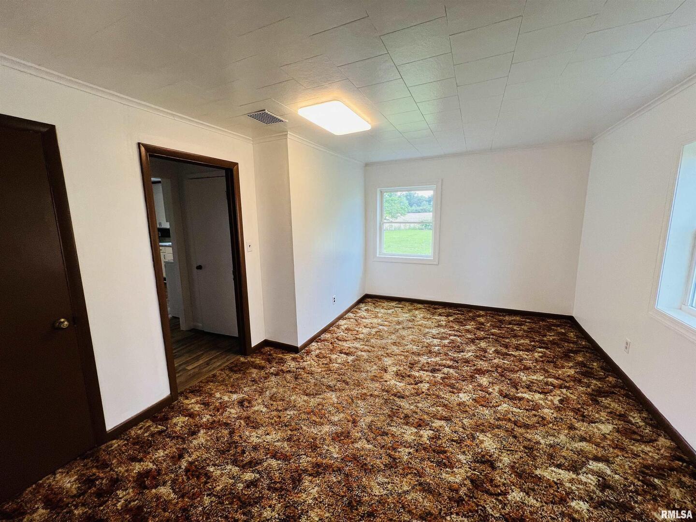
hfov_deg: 106.2
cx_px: 348
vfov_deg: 89.9
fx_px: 261
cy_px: 261
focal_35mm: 13
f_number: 1.8
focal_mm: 1.57
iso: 80
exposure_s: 1/120
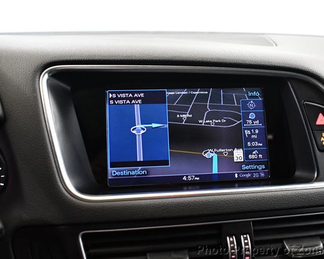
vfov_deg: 36.5
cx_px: 189
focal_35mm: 41
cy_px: 130
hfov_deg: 44.6
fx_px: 393
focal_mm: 18
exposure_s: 1/80
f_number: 3.5
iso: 3200
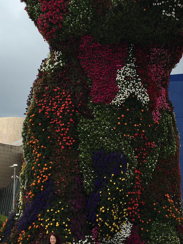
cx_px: 101
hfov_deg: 23.3
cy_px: 92
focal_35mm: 63
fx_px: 444
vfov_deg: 30.6
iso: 25
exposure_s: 1/1099
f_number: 2.2
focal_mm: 4.15
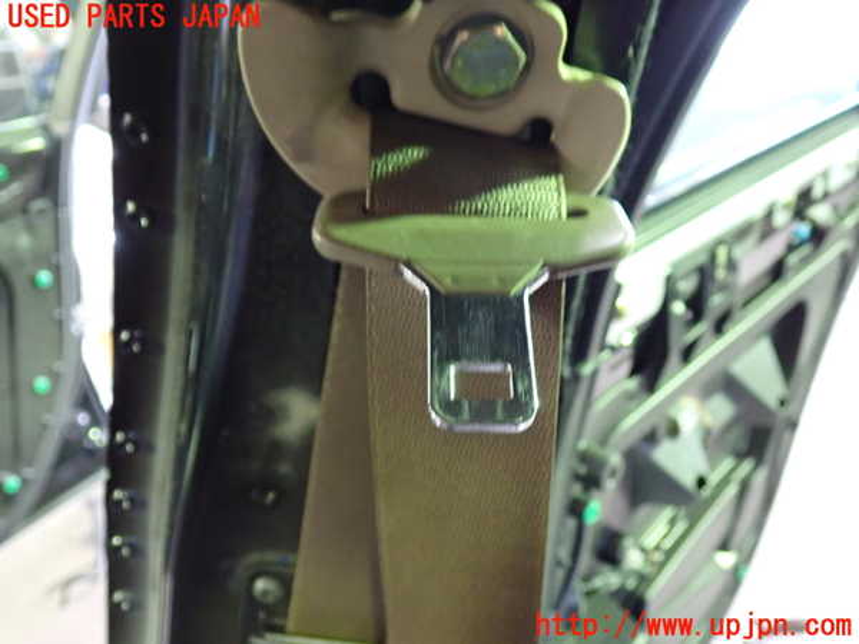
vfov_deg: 46.8
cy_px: 322
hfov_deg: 60.0
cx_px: 430
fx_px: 744
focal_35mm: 30
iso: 800
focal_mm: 5.4
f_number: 2.3
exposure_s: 1/10
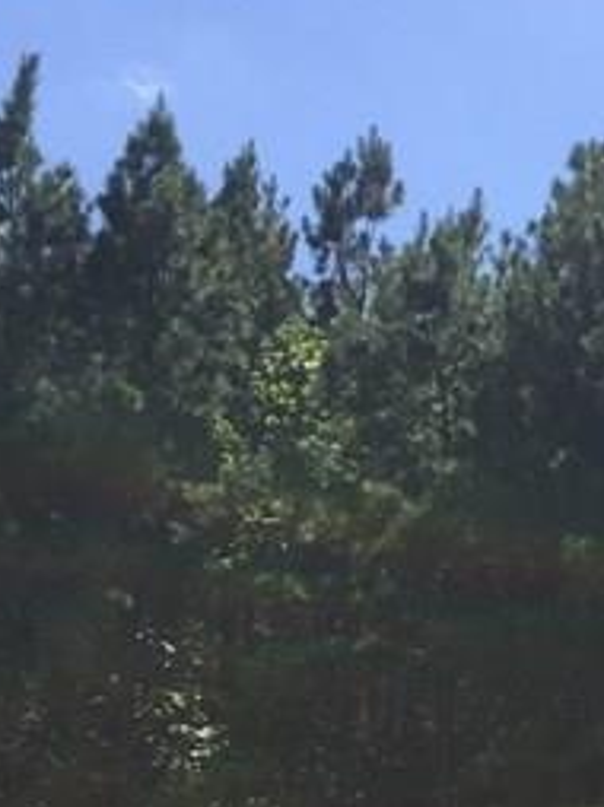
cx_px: 1119
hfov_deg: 11.6
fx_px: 2727
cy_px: 975
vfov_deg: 16.2
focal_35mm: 117
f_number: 2.2
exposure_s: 1/1582
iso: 32
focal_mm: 4.15
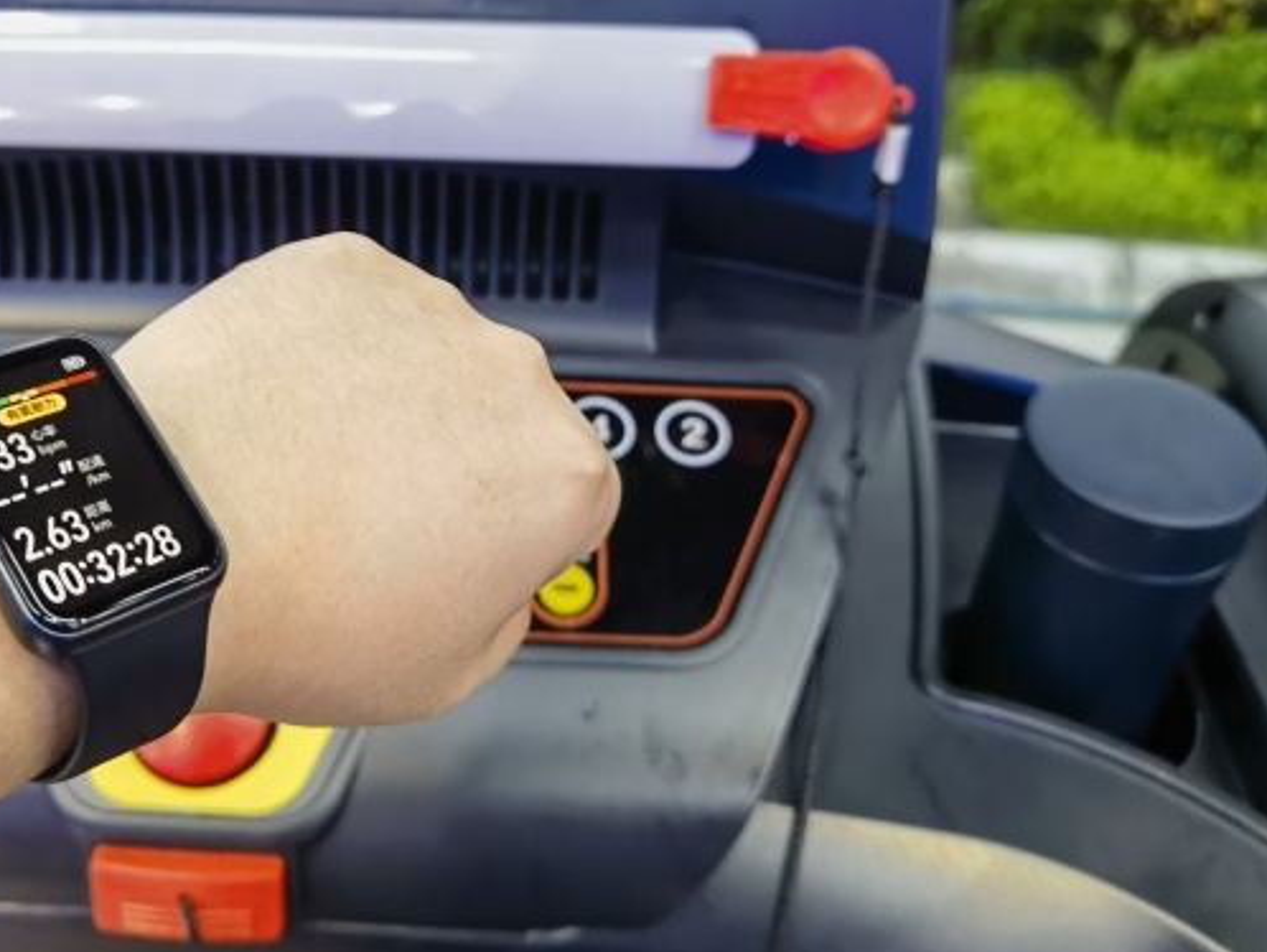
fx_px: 1428
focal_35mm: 39
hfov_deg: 46.9
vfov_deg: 36.5
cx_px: 397
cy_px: 313
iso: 400
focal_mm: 6.67
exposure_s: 1/50
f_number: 1.9
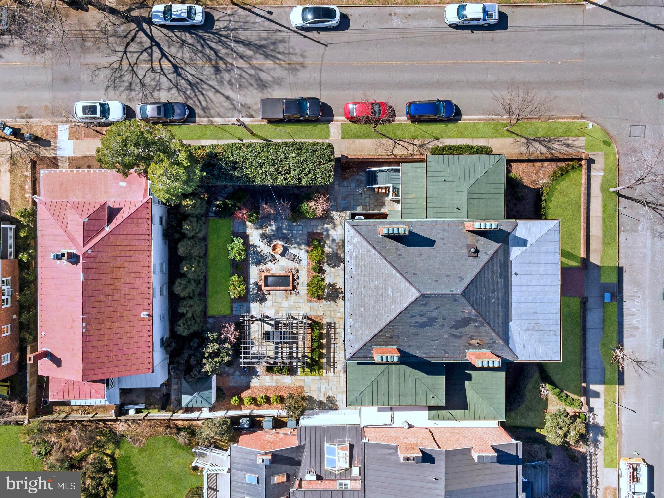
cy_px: 249
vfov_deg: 44.1
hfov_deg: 56.8
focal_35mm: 32
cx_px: 332
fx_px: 614
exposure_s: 1/800
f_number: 3.1
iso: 100
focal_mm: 5.45
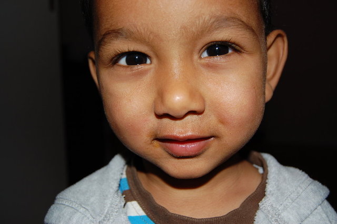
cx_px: 168
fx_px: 365
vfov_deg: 34.2
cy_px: 112
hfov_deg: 49.6
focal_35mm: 39
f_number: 5.6
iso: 200
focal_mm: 26
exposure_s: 1/125
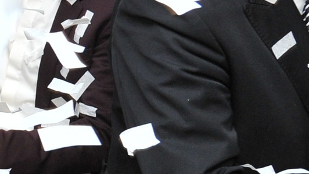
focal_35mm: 121
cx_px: -325
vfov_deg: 10.0
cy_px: 85
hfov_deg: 14.4
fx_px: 991
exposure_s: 1/125
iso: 1600
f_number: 5.6
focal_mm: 24
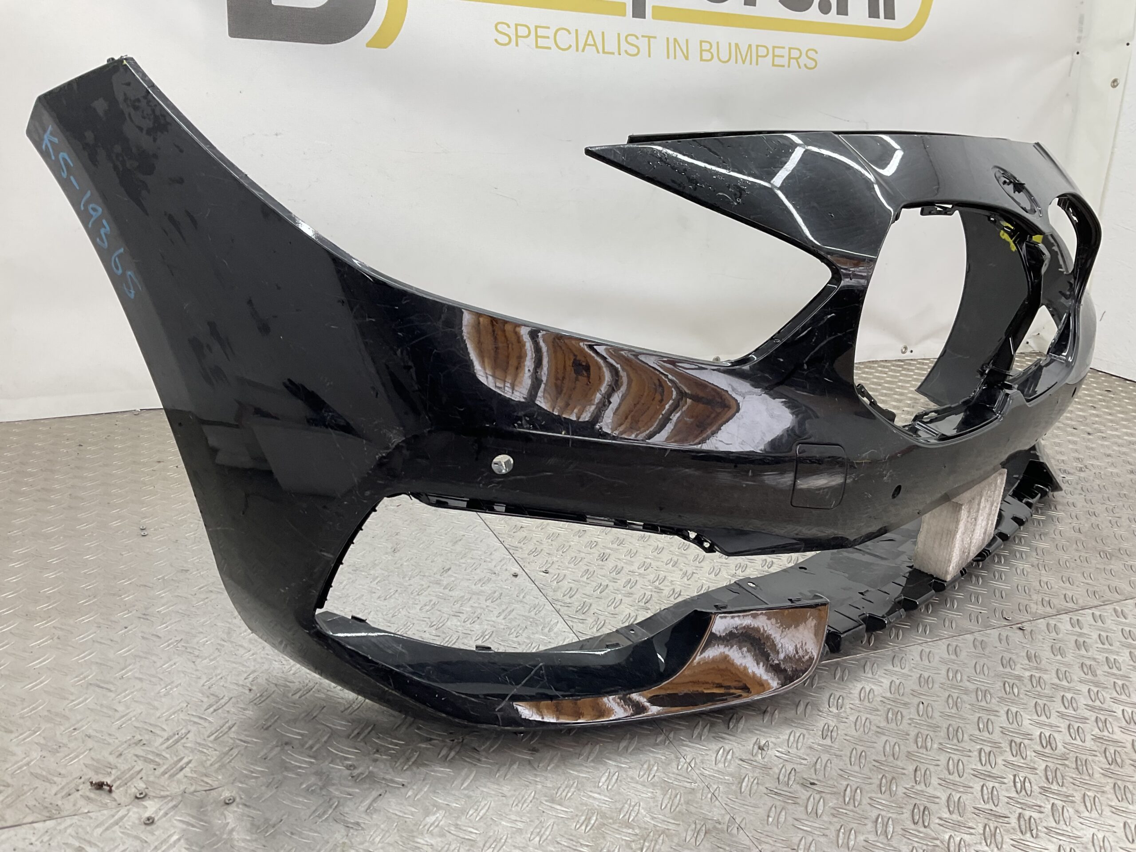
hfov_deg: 61.7
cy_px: 426
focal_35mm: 29
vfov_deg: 48.2
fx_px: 952
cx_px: 568
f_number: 1.8
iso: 25
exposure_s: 1/100
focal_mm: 3
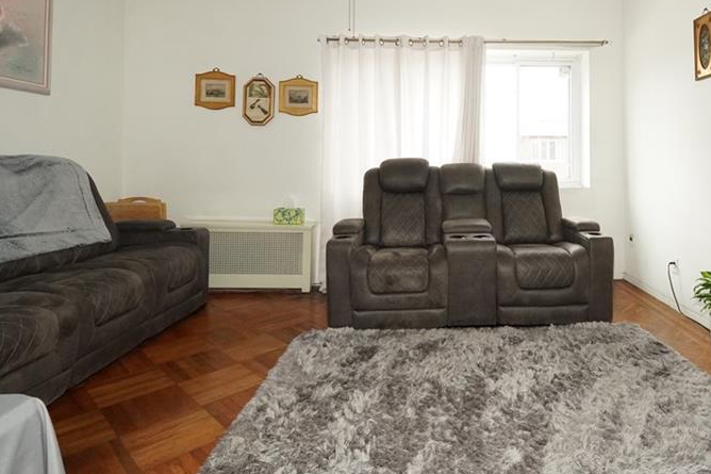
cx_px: 452
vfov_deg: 53.6
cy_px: 146
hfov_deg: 74.6
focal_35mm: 23
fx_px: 454
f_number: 4.5
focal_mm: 10
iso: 3200
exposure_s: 1/125
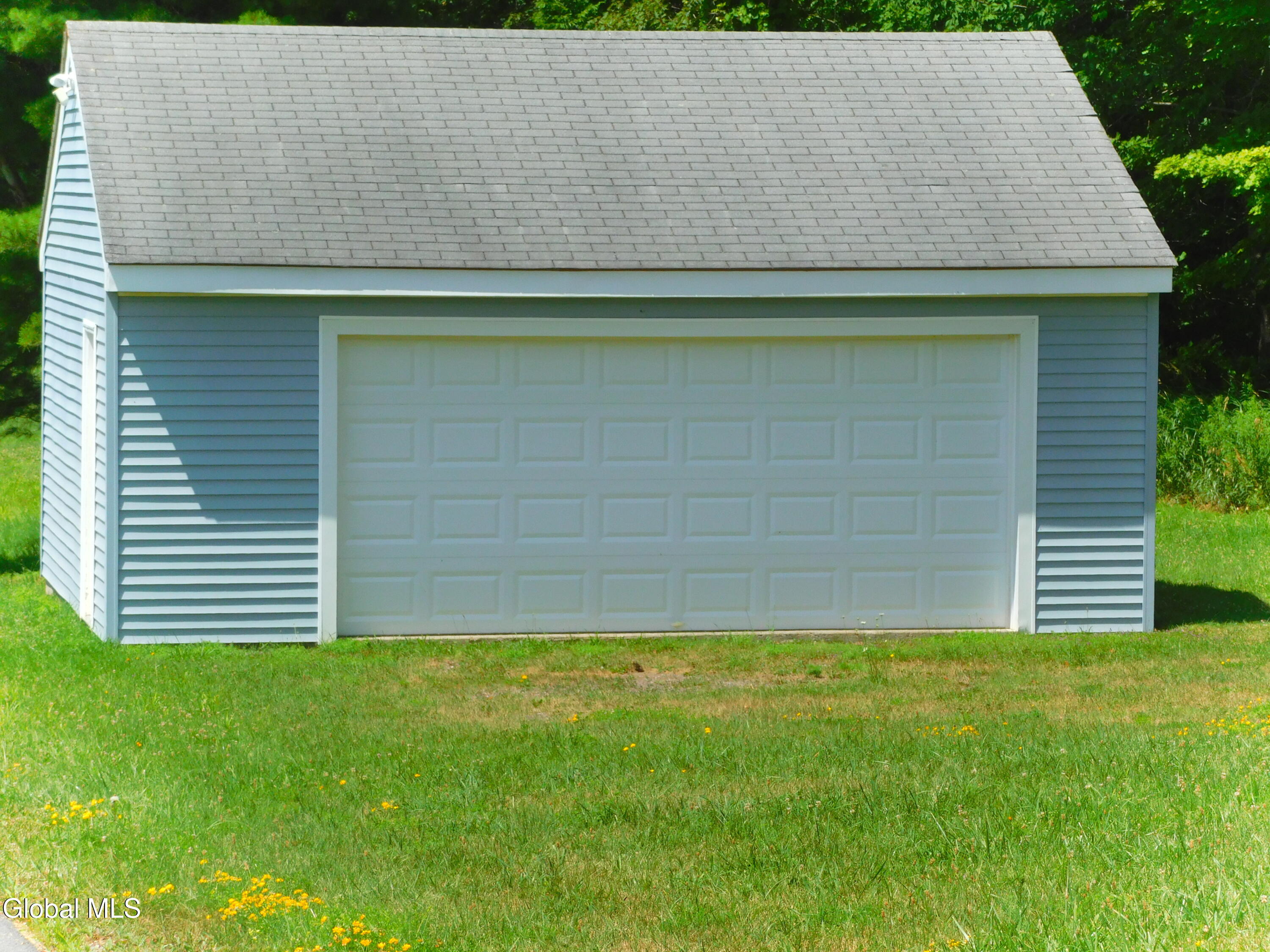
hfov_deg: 14.7
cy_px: 476
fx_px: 4916
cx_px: 635
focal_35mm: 134
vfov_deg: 11.1
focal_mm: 23.7
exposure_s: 1/800
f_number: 5
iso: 125
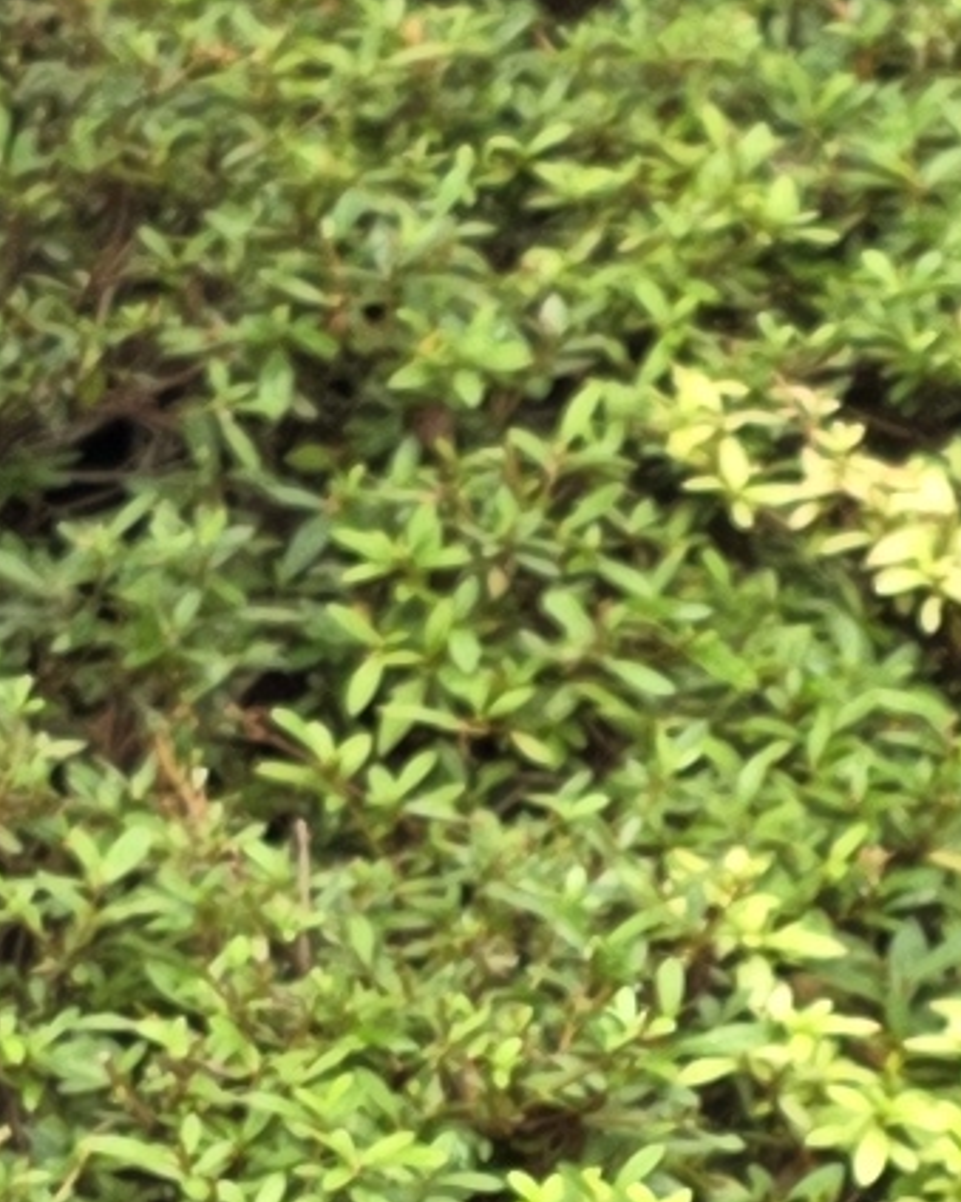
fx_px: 7540
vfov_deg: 9.0
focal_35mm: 212
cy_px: 1372
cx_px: 340
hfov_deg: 7.3
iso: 64
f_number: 1.7
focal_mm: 6.3
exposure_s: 1/180
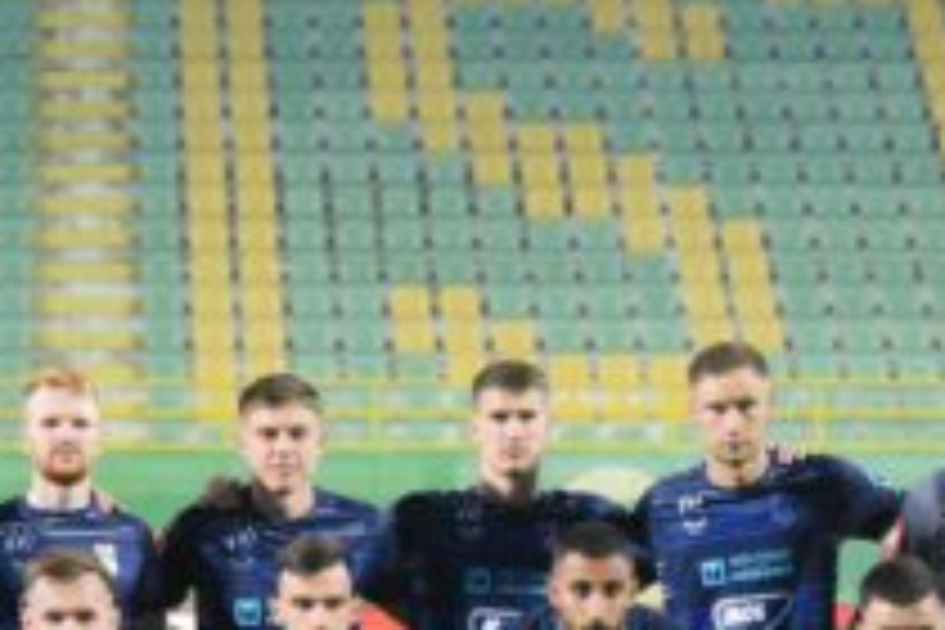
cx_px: 436
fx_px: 6719
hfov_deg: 8.0
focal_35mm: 256
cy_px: 704
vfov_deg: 5.4
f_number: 5.3
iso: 3200
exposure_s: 1/250
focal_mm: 112
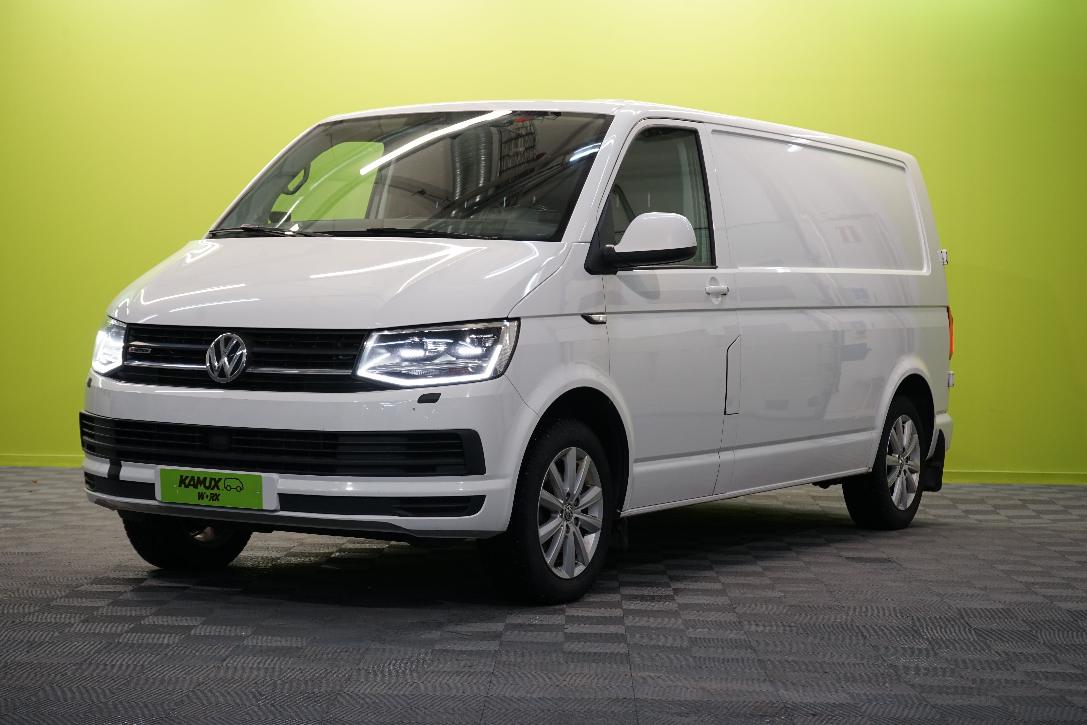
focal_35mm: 70
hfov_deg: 28.8
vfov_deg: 19.5
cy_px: 362
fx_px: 2113
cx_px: 544
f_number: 8
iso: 640
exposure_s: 1/30
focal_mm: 70
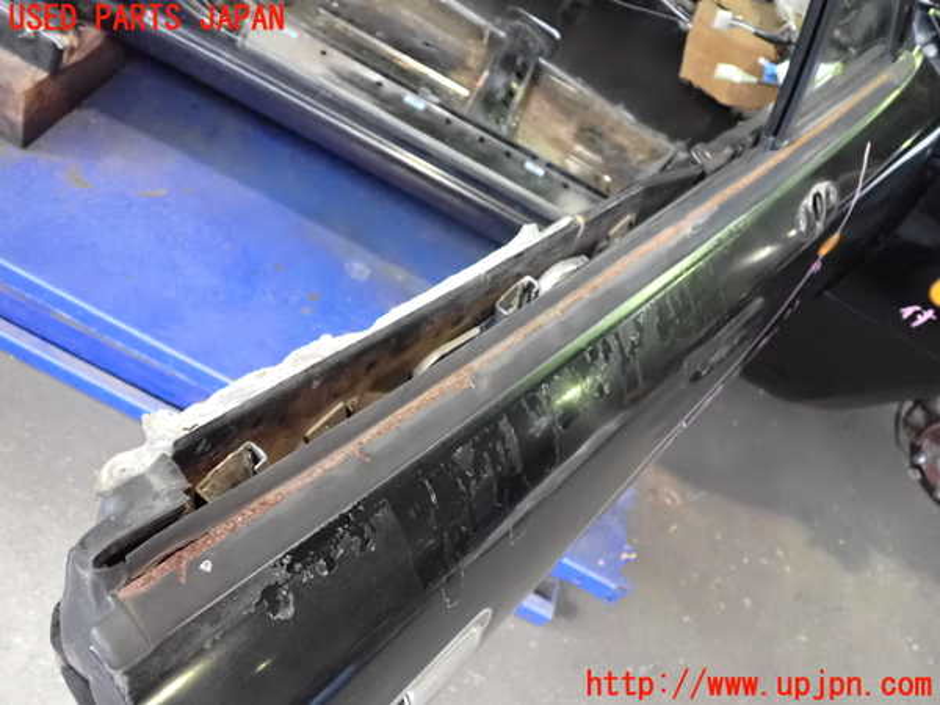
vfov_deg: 46.8
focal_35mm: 30
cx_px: 470
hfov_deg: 60.0
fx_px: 815
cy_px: 352
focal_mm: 5.4
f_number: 2.3
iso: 1600
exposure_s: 1/100
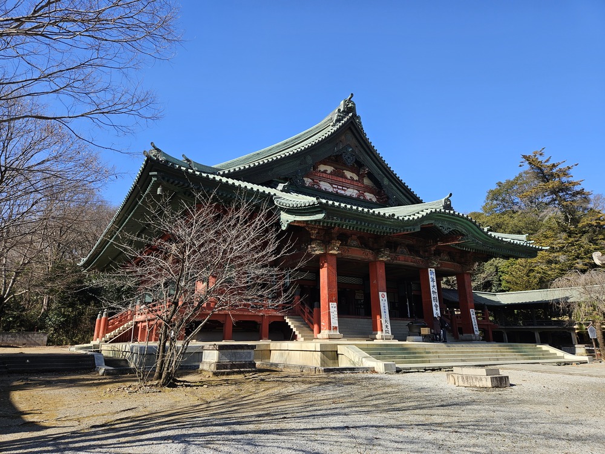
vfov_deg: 58.9
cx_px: 302
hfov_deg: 73.9
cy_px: 227
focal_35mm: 23
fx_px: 402
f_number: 1.8
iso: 25
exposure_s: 1/1099
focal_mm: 5.4
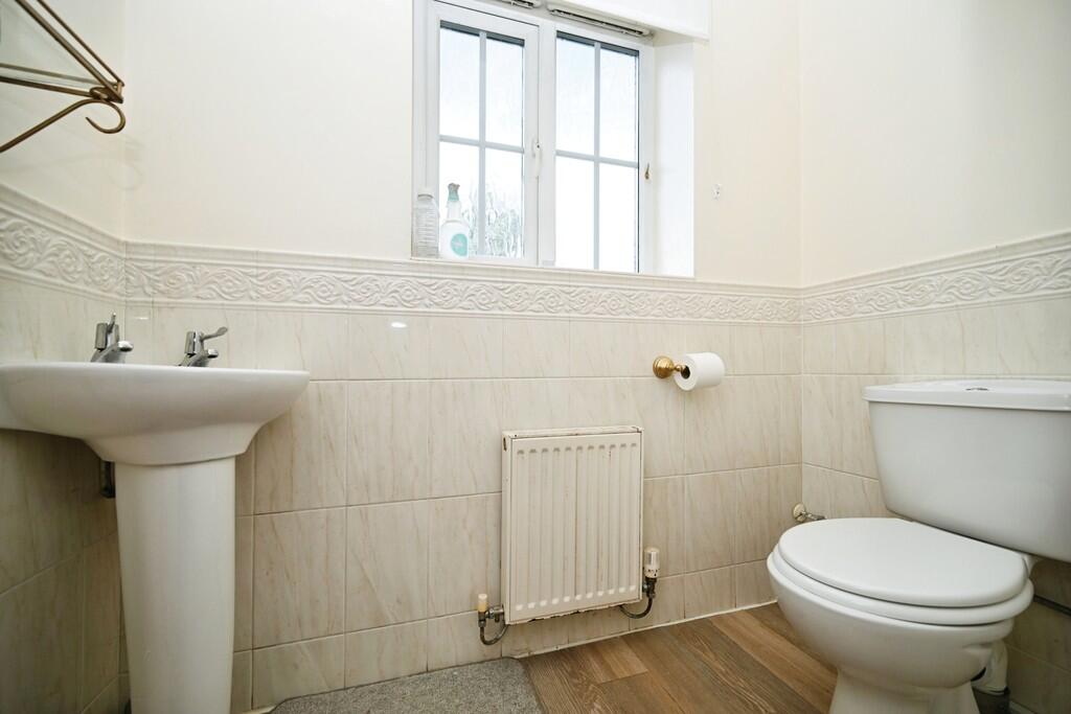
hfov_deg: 104.2
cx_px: 536
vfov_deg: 81.2
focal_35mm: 14
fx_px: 417
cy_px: 357
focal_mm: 14
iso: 100
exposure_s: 1/60
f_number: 4
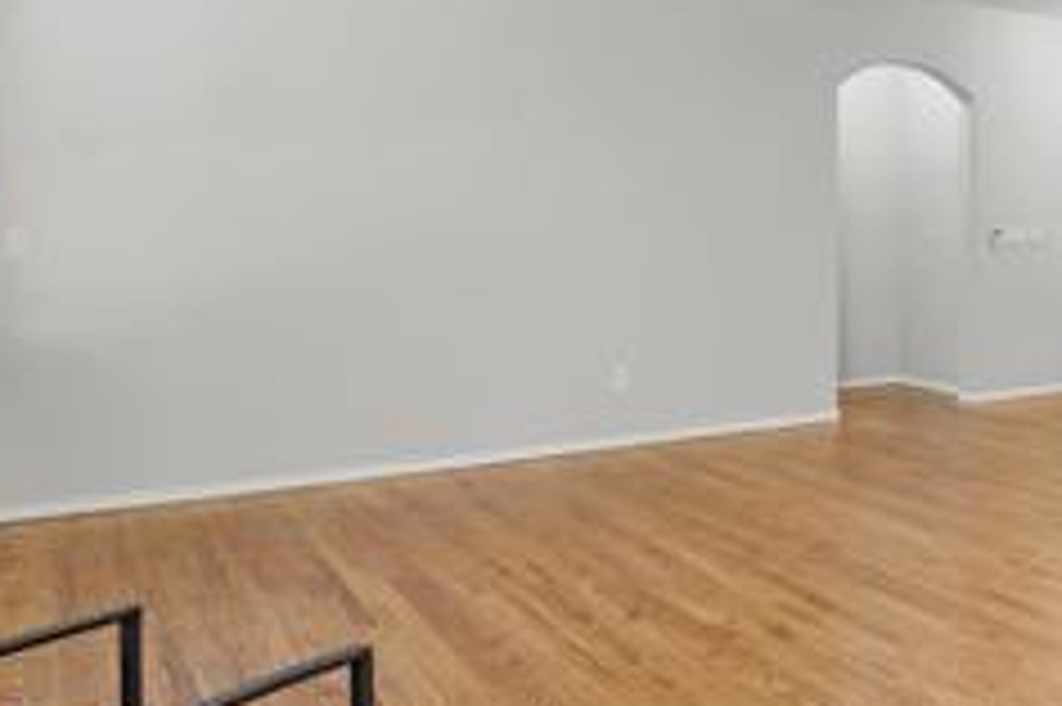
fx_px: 1120
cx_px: 1102
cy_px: 216
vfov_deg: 34.6
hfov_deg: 42.5
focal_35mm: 38
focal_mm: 14
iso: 100
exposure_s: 2.5
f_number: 10
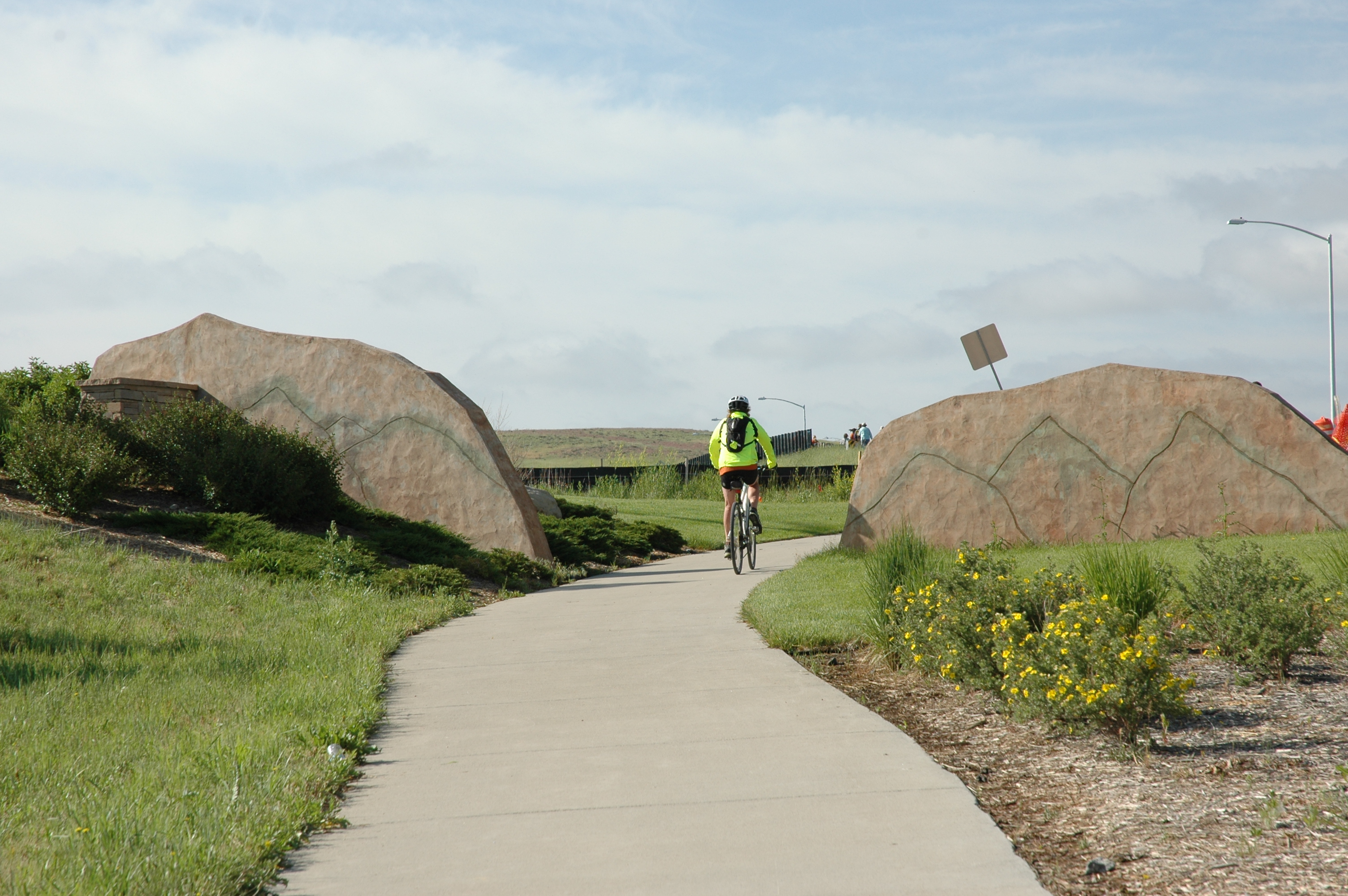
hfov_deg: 19.5
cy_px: 448
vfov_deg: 13.0
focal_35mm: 105
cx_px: 674
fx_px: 3928
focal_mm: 70
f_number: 9
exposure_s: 1/320
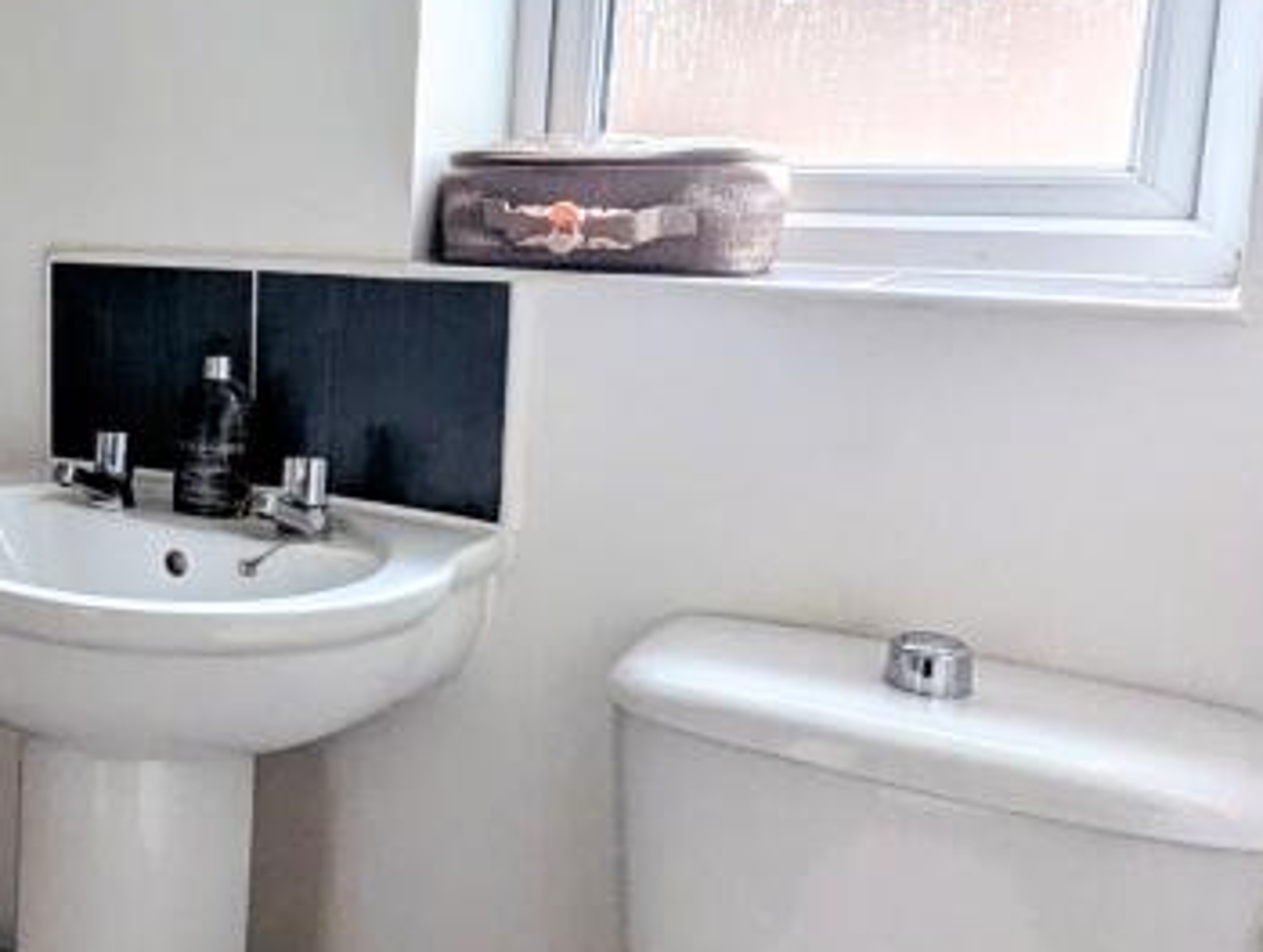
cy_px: 362
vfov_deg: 37.6
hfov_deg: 39.4
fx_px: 1389
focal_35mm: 38
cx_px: -144
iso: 43
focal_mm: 1.95
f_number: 2.2
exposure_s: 1/31
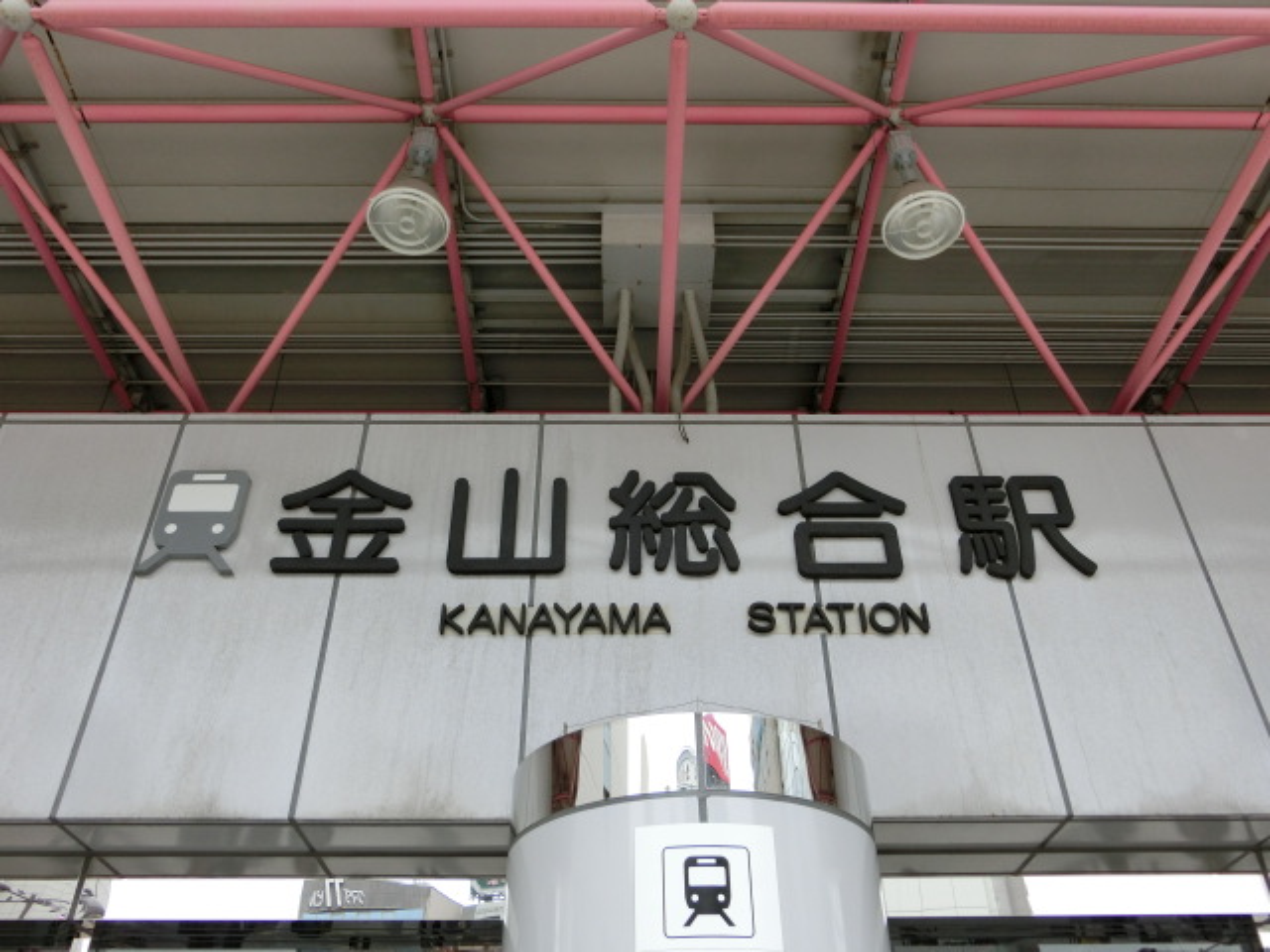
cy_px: 476
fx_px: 1064
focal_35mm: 29
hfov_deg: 61.7
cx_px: 635
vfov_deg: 48.2
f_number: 3.7
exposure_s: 1/125
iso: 125
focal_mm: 5.2
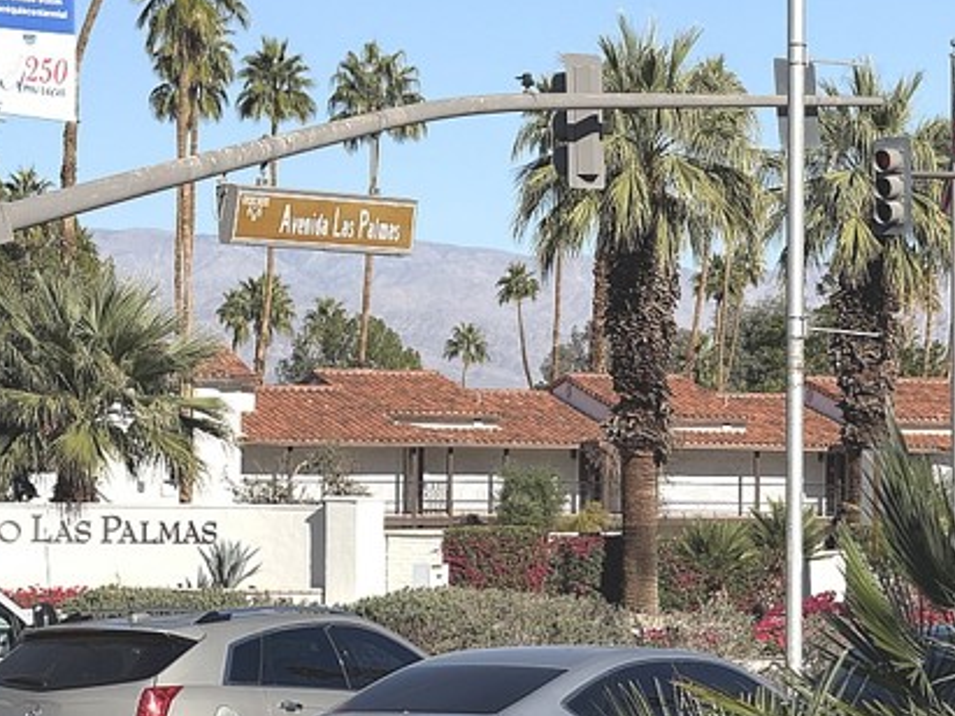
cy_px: 239
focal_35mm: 187
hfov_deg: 10.6
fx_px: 5158
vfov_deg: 7.9
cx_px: 709
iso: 50
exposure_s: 1/2817
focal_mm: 15.66
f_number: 2.8
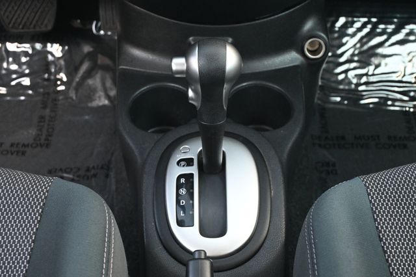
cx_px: 208
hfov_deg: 32.6
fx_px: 710
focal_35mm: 62
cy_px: 138
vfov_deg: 22.1
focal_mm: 41
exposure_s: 1/125
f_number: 5.6
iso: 2000
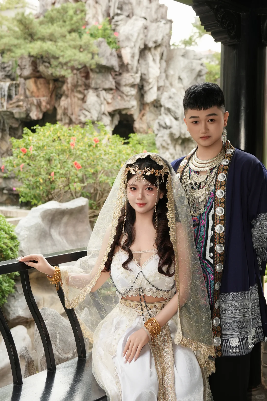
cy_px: 200
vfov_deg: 38.9
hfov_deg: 26.5
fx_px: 567
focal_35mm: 51
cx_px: 134
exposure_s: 1/200
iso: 250
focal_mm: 34
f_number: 3.5
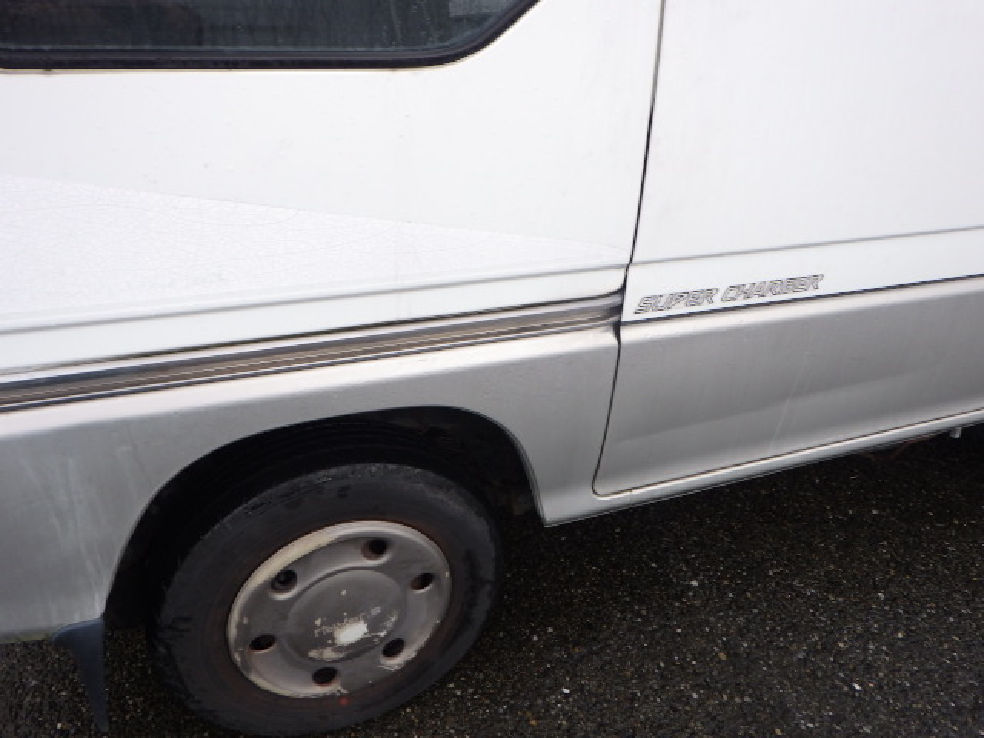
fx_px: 796
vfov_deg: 49.7
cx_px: 492
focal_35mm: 28
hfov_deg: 63.4
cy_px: 369
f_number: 3.5
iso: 125
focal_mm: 5
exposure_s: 1/125
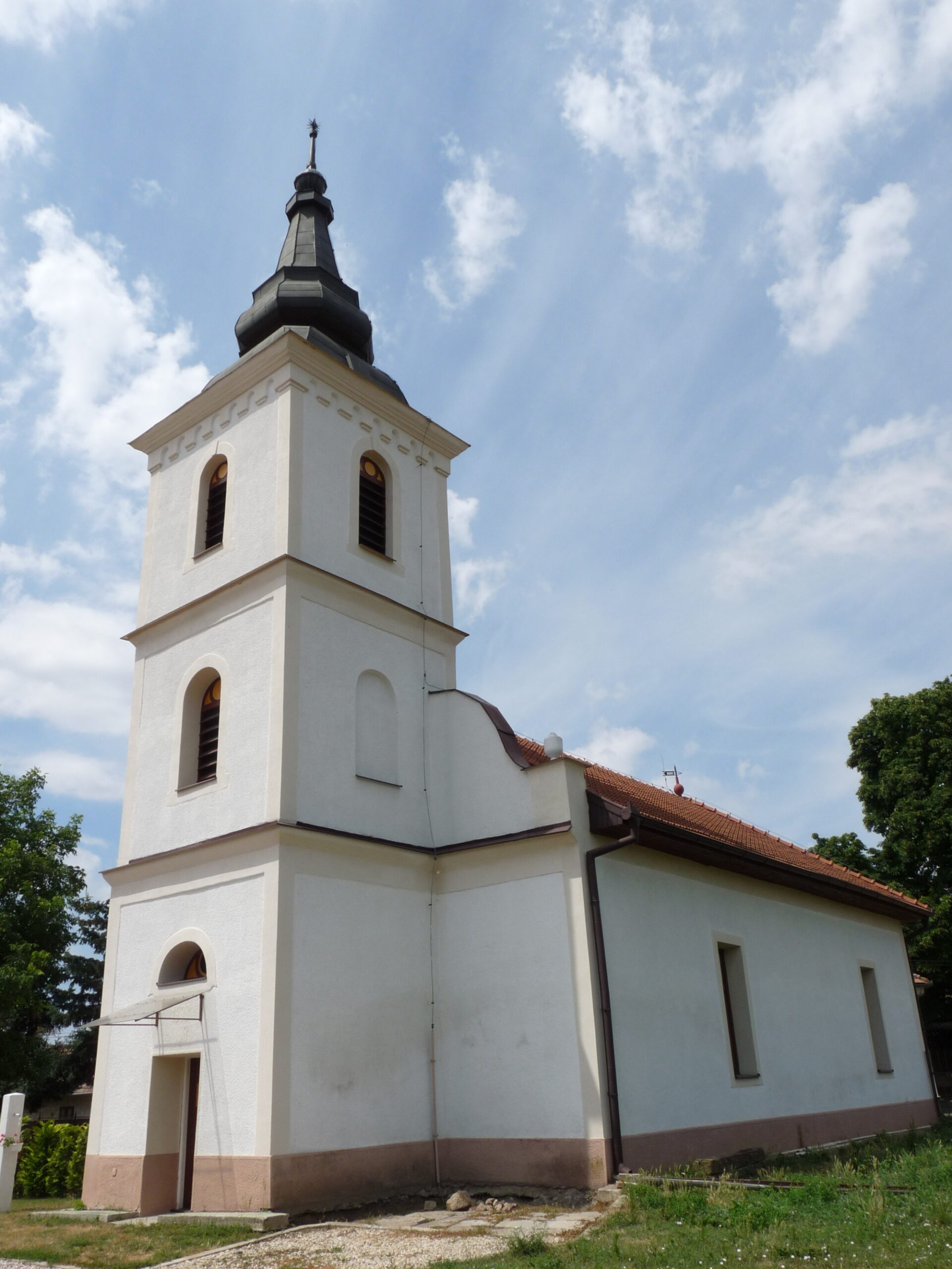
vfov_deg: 65.3
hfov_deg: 51.4
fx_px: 990
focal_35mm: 27
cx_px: 476
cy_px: 634
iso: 100
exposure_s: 1/500
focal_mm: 4.8
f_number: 6.3
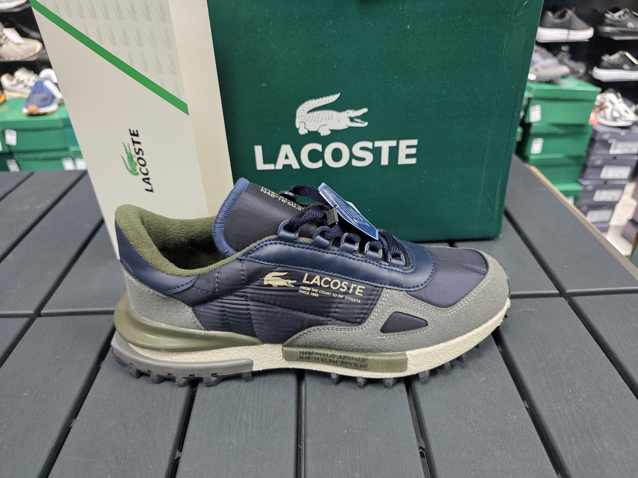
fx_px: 424
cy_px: 239
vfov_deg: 58.9
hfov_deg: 73.9
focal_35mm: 23
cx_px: 319
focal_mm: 6.3
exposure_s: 1/100
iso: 320
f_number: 1.7
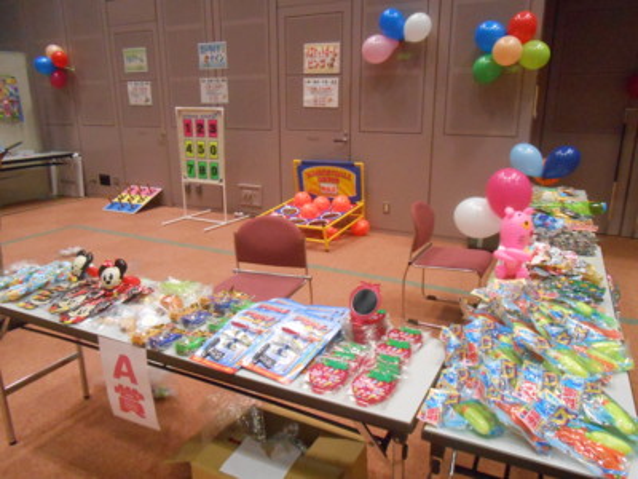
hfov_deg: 67.3
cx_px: 319
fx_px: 479
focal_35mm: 26
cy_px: 240
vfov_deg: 53.1
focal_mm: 4.6
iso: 800
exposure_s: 1/60
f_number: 3.5
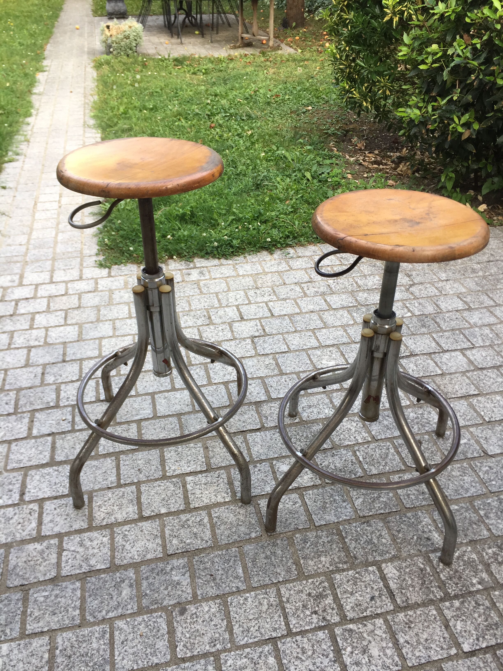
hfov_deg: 48.2
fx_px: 562
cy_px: 336
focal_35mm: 29
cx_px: 252
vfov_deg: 61.7
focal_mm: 4.15
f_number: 2.2
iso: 32
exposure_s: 1/100
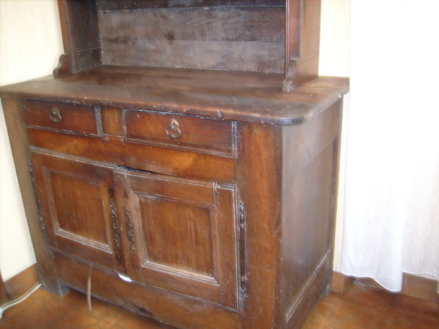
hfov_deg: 52.6
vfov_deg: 40.7
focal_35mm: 35
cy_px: 164
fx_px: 444
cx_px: 220
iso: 100
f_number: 2.8
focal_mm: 5.8
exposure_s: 1/2
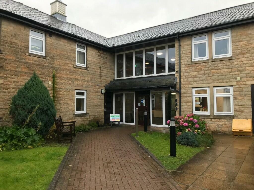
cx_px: 127
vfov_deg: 49.7
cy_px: 95
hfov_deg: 63.4
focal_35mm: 28
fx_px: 205
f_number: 1.8
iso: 25
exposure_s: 1/50
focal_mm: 3.99
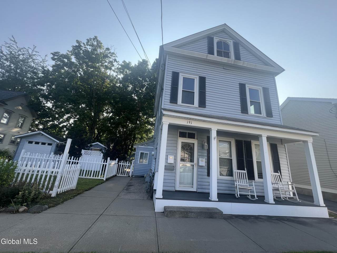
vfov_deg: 89.9
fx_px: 127
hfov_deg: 106.2
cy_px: 126
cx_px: 168
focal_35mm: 13
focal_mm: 1.57
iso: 32
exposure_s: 1/298
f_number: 1.8
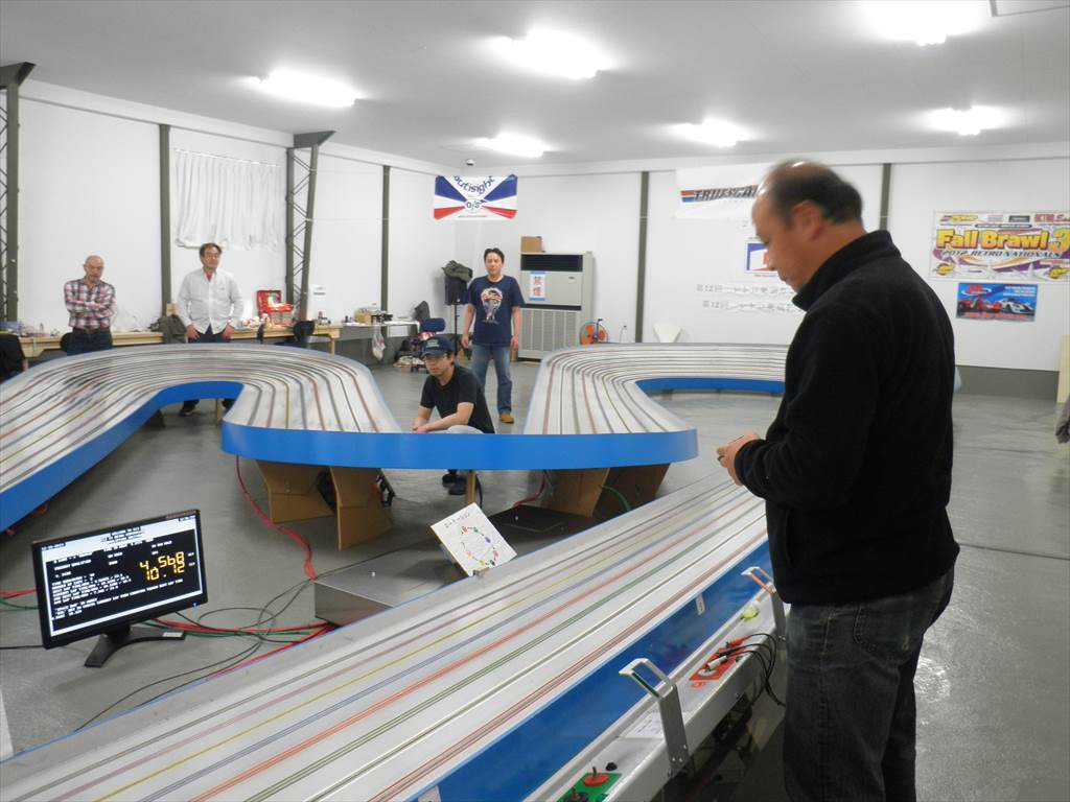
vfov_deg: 49.7
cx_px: 535
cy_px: 401
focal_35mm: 28
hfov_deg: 63.4
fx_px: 865
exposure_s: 1/15
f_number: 3.2
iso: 200
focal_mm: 5
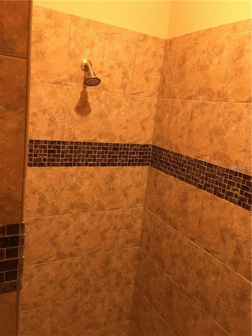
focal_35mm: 29
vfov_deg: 61.7
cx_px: 126
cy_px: 168
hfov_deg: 48.2
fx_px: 281
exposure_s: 1/20
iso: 200
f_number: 2.2
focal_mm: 4.15
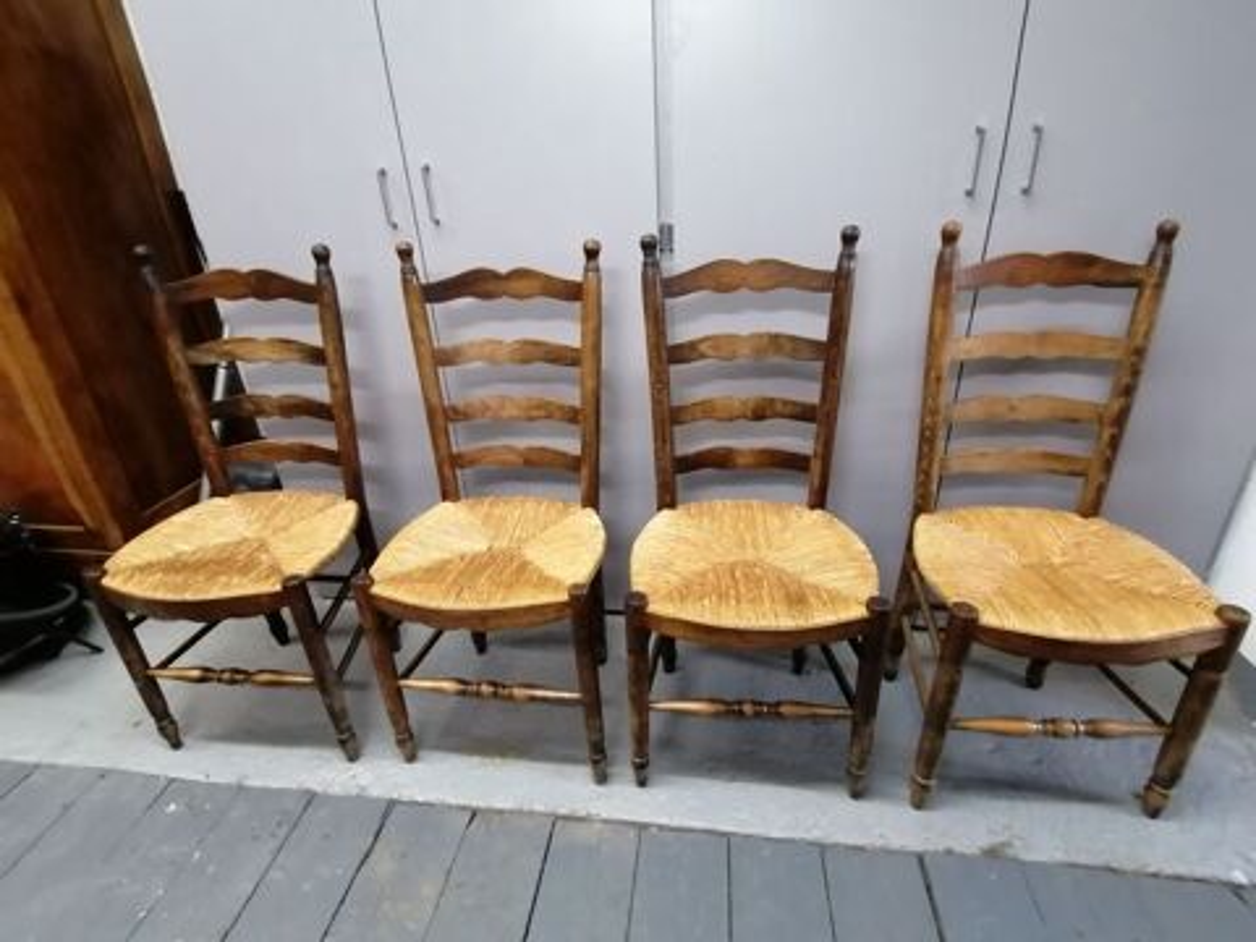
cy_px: 471
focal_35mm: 18
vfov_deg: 71.6
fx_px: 653
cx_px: 628
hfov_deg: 87.8
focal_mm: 2.7
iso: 500
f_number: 2.4
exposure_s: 1/20
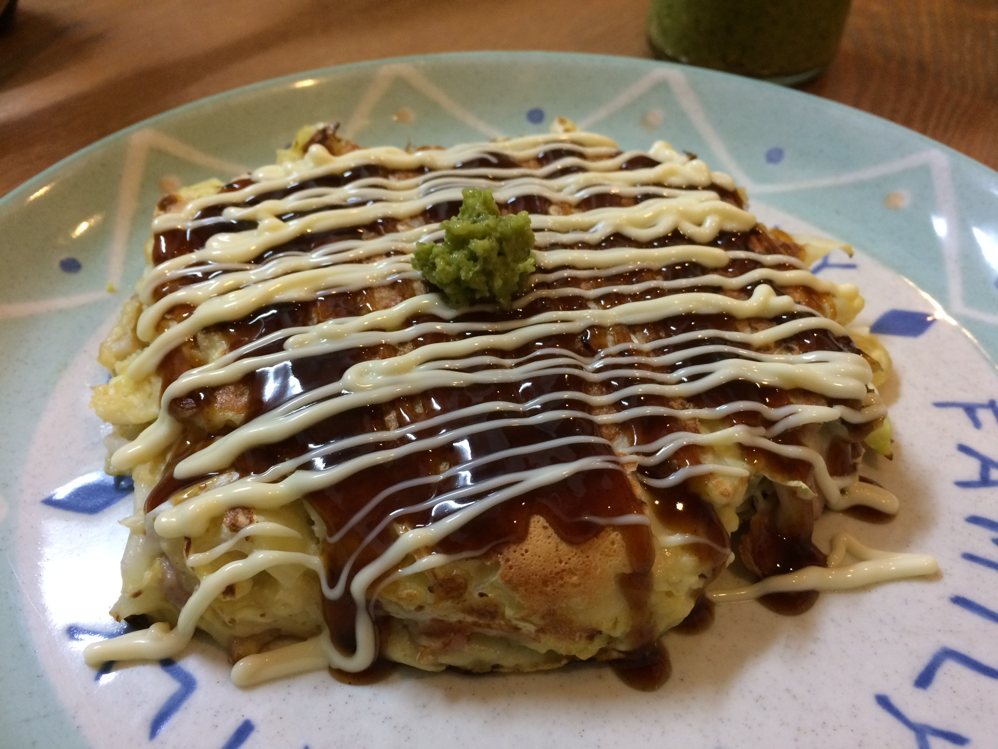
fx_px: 836
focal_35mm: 29
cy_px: 374
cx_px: 499
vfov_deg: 48.2
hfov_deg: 61.7
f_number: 2.2
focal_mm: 4.15
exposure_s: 1/30
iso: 160
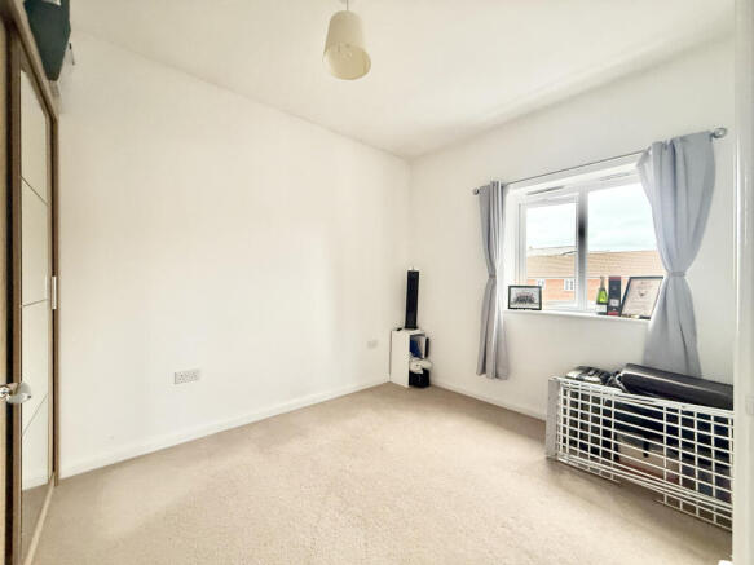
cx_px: 377
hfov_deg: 102.1
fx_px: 305
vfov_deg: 85.7
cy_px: 282
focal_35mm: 14
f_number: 2.2
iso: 320
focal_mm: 2.22
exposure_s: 1/100
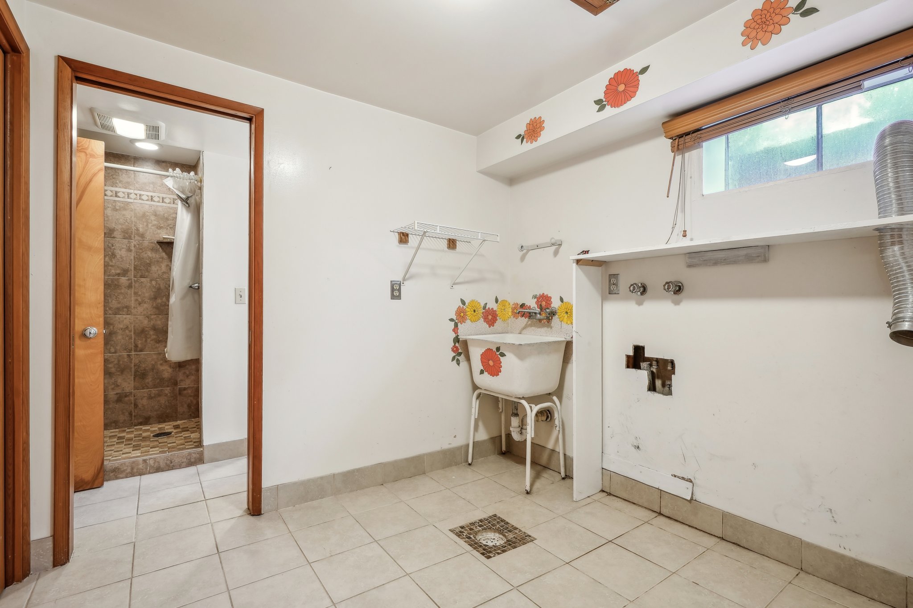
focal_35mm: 16
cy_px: 304
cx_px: 456
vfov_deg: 73.7
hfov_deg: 96.7
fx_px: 406
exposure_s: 1/6
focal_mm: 16
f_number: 8
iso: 400
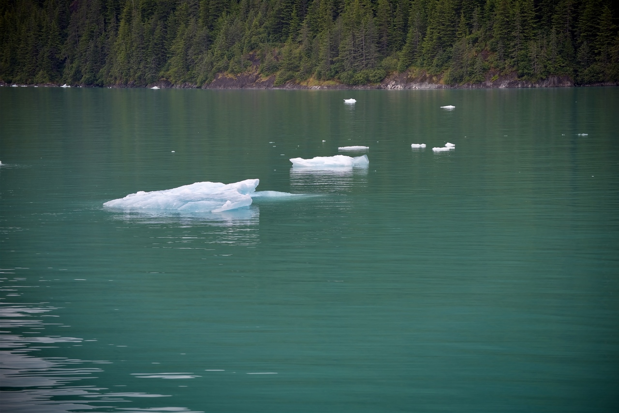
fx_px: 1995
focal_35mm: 116
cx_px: 310
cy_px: 206
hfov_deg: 17.6
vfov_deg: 11.8
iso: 100
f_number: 5
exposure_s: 1/250
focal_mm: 116
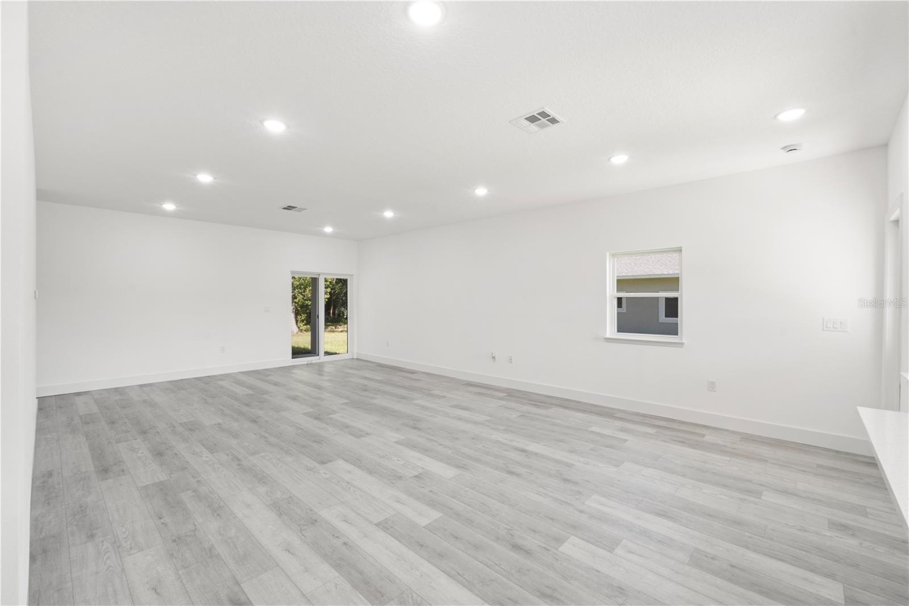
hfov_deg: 100.4
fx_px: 379
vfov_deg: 77.3
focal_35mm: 15
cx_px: 454
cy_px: 303
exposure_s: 1/3
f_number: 16
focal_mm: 10
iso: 320
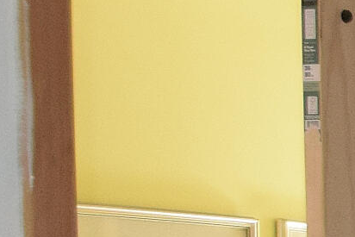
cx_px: 1160
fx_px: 1509
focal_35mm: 153
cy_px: 405
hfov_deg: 9.5
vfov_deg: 8.7
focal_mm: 14
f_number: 4
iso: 1250
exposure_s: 1/60
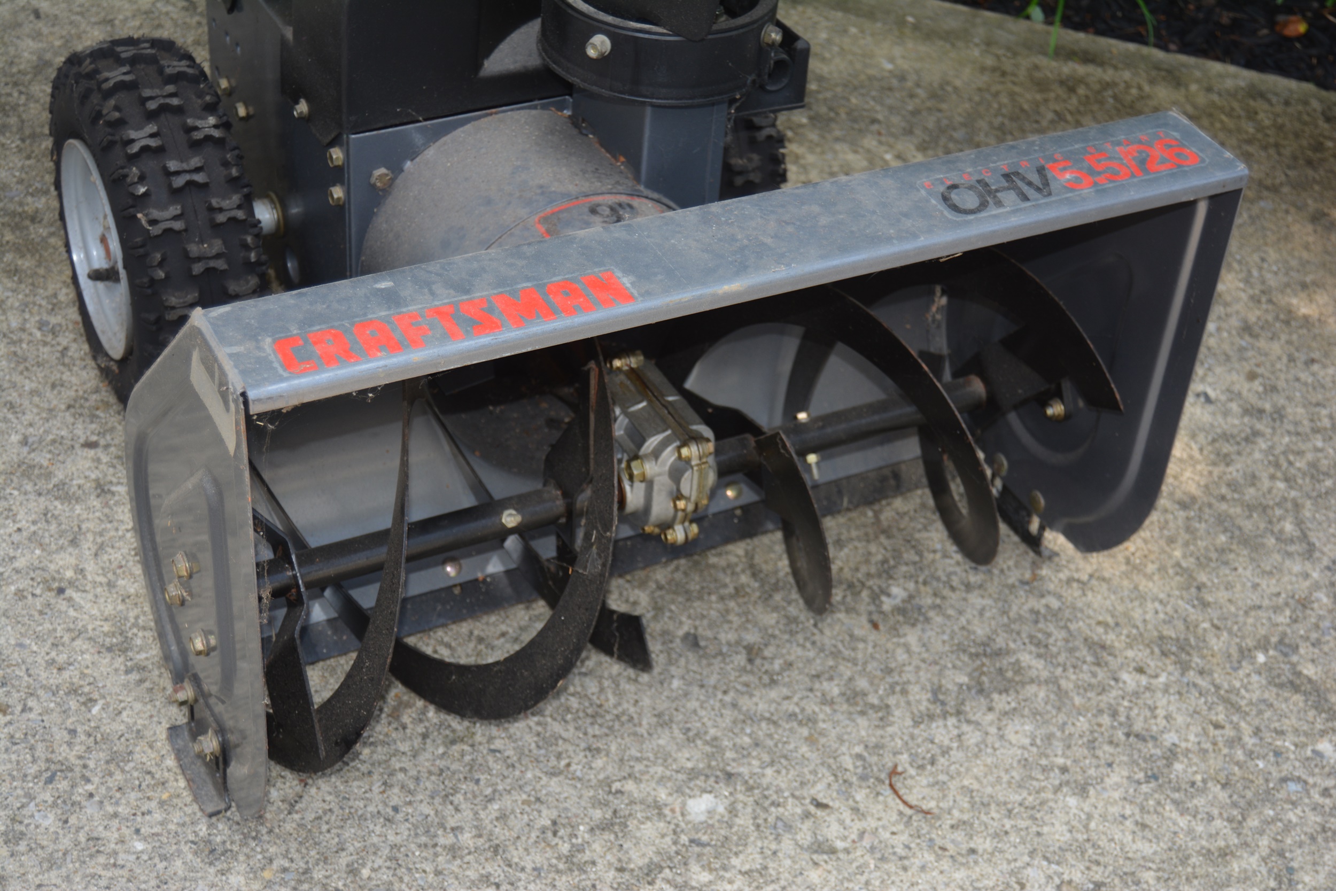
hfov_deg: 35.1
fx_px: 2115
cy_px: 446
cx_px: 668
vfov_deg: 23.8
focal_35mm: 57
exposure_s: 1/200
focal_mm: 38
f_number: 4.8
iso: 140
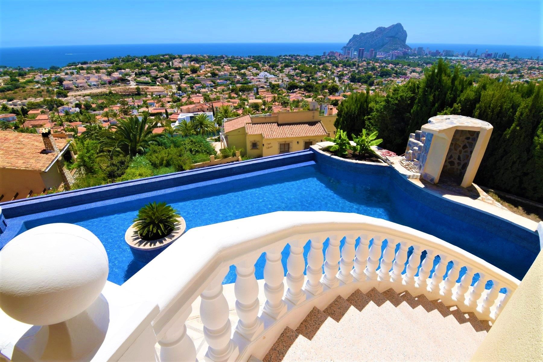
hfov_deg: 95.0
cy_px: 181
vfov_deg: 72.1
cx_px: 272
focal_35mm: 16
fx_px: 249
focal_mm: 11
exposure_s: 1/160
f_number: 11
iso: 100
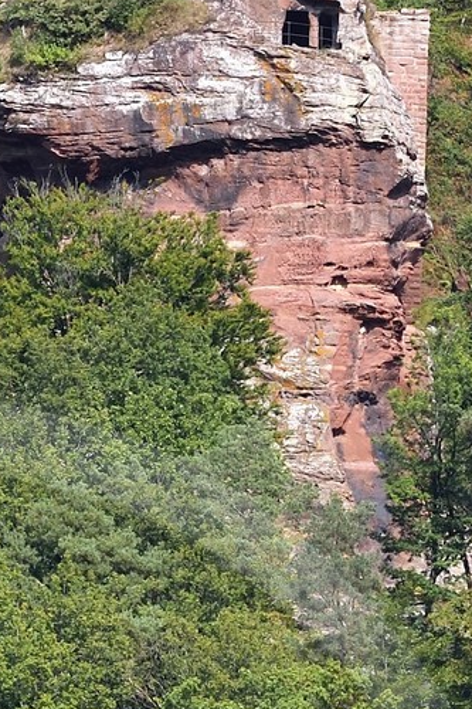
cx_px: -111
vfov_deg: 2.1
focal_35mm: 961
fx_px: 18911
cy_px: 1059
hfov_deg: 1.4
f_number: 9
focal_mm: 200
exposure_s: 1/320
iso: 200
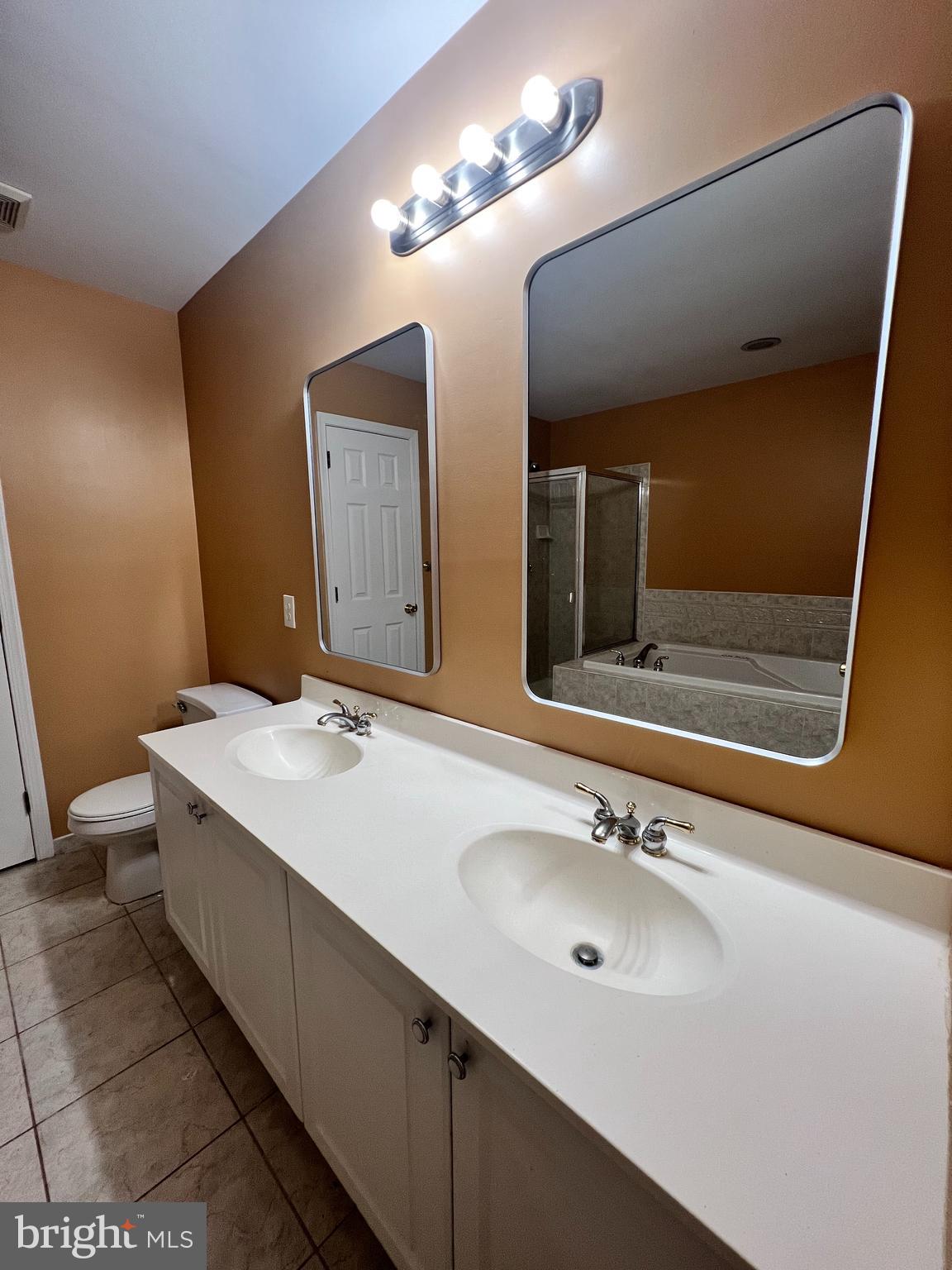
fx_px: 477
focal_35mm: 13
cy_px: 635
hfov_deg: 89.9
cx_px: 476
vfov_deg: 106.2
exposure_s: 1/120
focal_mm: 1.57
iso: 125
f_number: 1.8
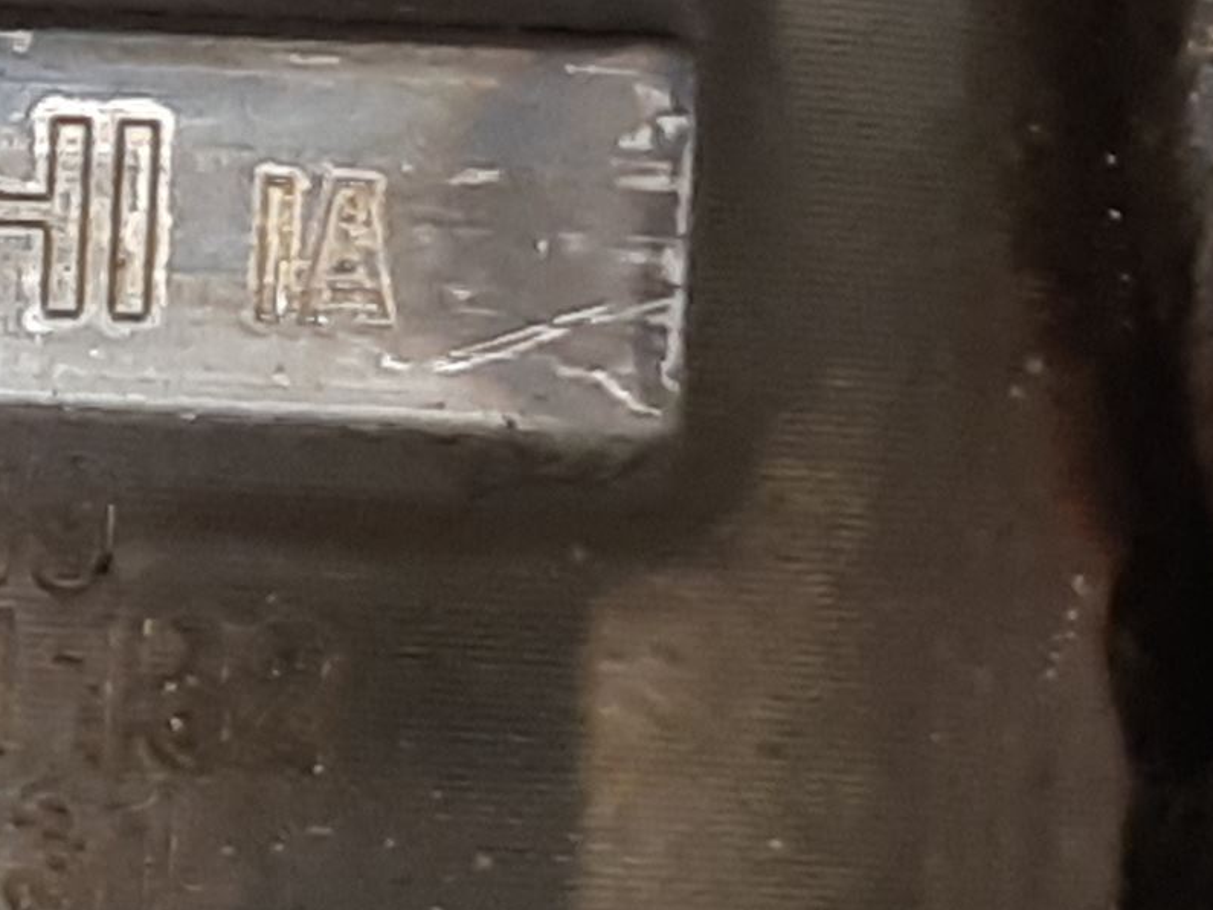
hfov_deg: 26.1
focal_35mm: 67
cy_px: 316
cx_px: -211
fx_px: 2347
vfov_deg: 21.9
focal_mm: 3.93
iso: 100
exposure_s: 1/50
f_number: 1.7
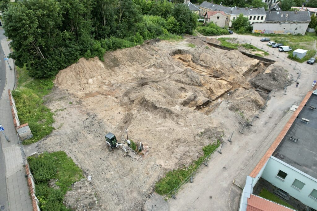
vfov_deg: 57.2
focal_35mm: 22
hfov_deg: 78.6
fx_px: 194
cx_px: 158
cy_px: 106
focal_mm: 8.38
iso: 100
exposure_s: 1/500
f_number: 2.8
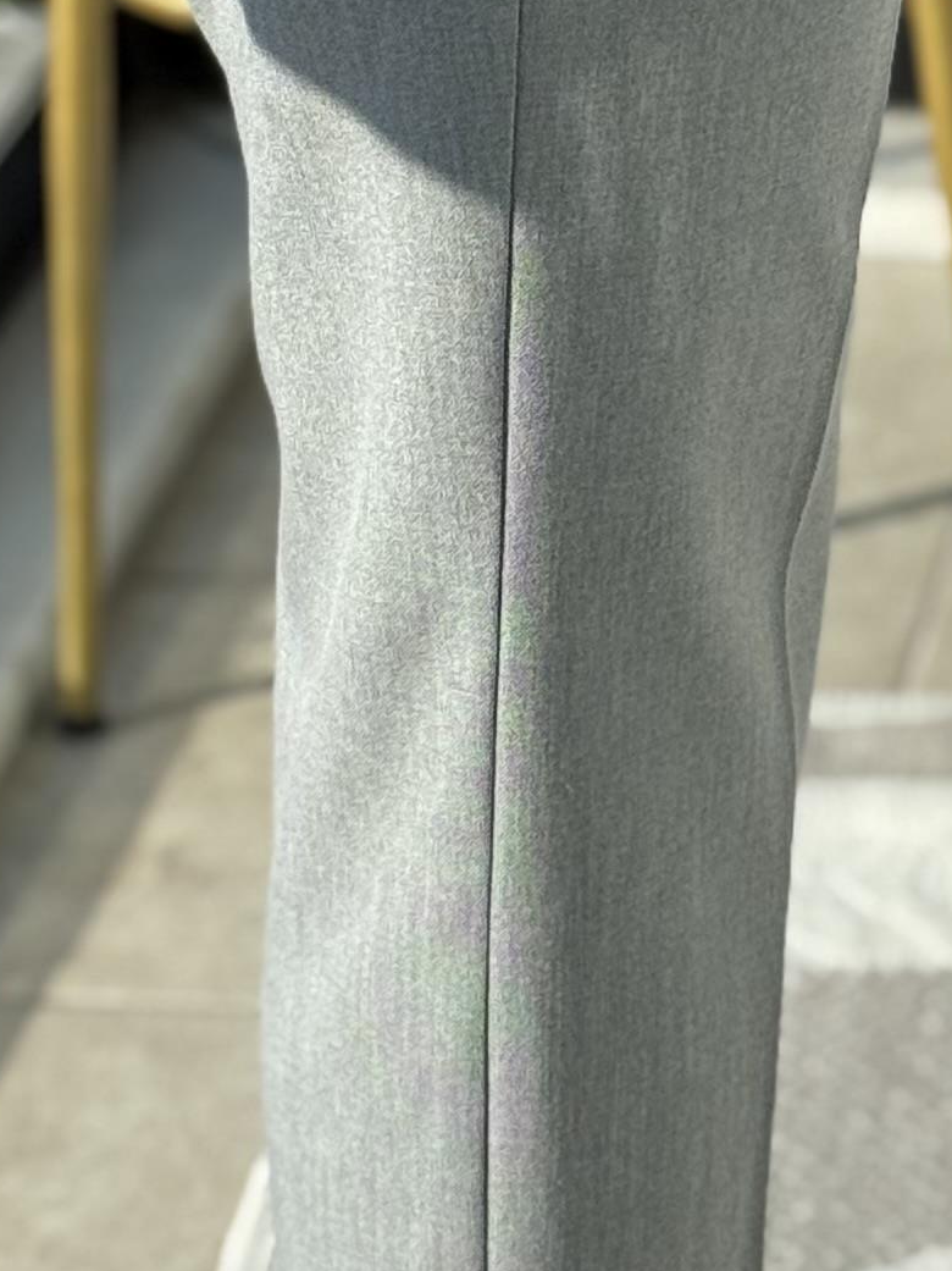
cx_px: 637
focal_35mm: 186
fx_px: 6825
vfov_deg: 10.6
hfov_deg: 8.0
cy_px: 241
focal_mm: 6.76
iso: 80
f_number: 1.78
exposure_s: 1/1330
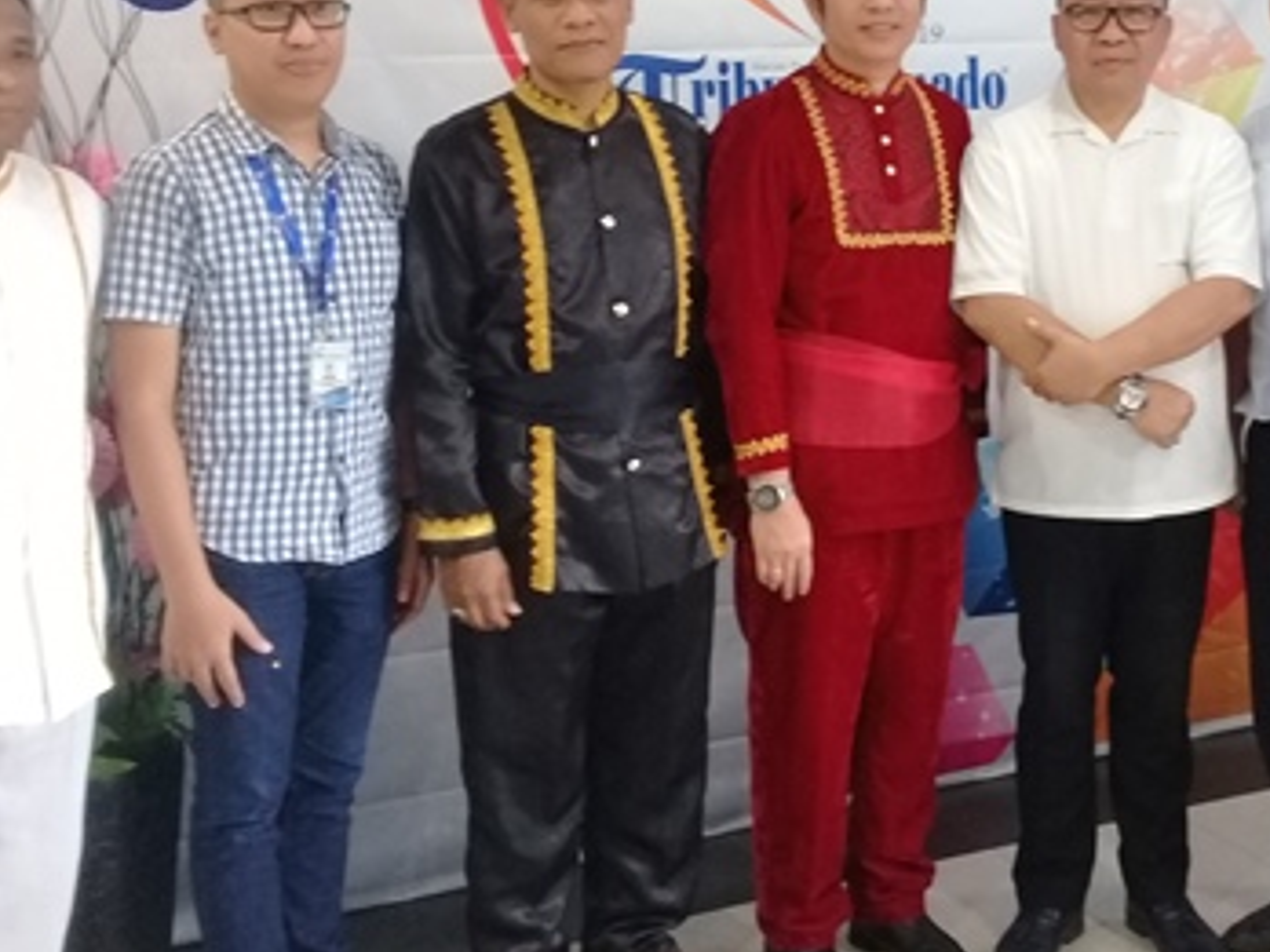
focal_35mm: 57
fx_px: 2091
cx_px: 949
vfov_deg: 25.6
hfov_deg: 33.1
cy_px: 347
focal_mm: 3.3
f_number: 2.2
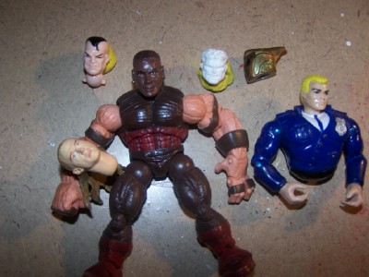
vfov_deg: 37.7
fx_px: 405
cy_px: 138
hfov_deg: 49.0
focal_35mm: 38
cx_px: 184
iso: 140
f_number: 2.8
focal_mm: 6.3
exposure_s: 1/60
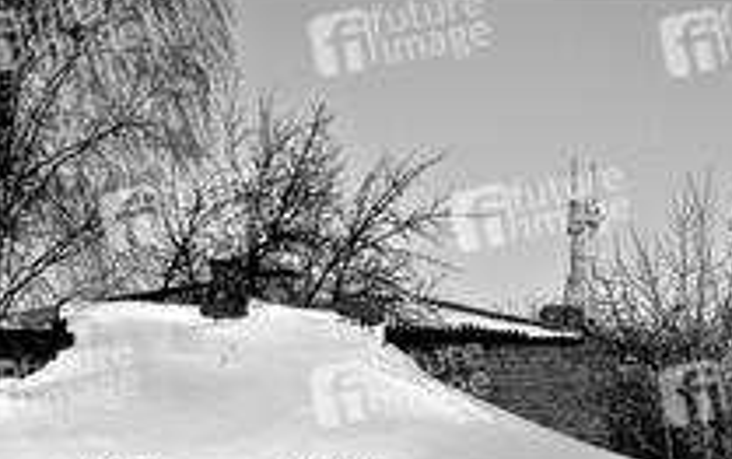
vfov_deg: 14.0
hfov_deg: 22.5
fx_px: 1837
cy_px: 473
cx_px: 445
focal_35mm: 92
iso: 200
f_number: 14
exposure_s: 1/200
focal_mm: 28
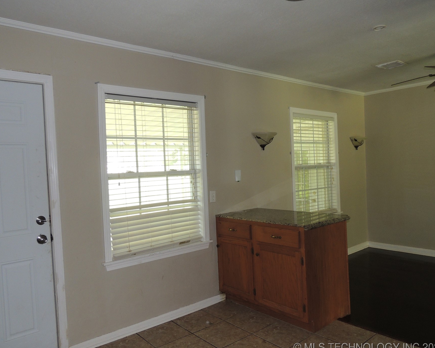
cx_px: 207
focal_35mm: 26
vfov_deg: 54.9
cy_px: 177
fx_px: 335
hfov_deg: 66.0
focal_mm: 4.3
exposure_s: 1/40
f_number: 3
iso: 220
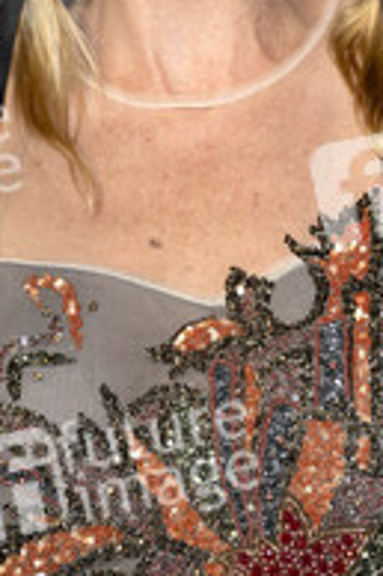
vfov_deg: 8.3
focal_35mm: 247
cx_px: 193
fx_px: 3948
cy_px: 27
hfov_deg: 5.6
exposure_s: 1/200
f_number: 5.6
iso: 800
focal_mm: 120
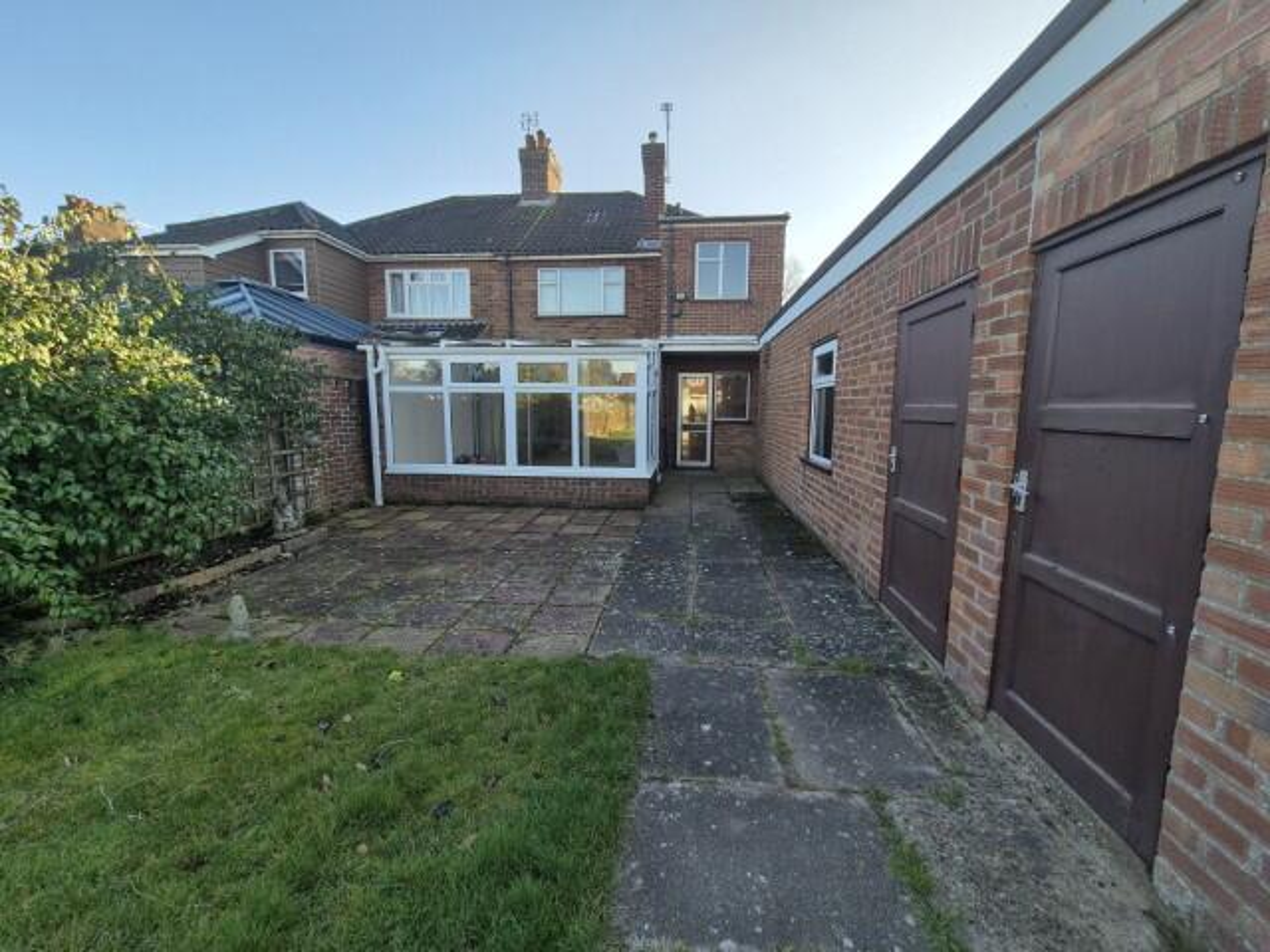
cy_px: 476
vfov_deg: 89.9
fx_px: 477
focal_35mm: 13
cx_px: 635
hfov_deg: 106.2
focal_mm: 2.2
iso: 50
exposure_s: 1/568
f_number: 2.2
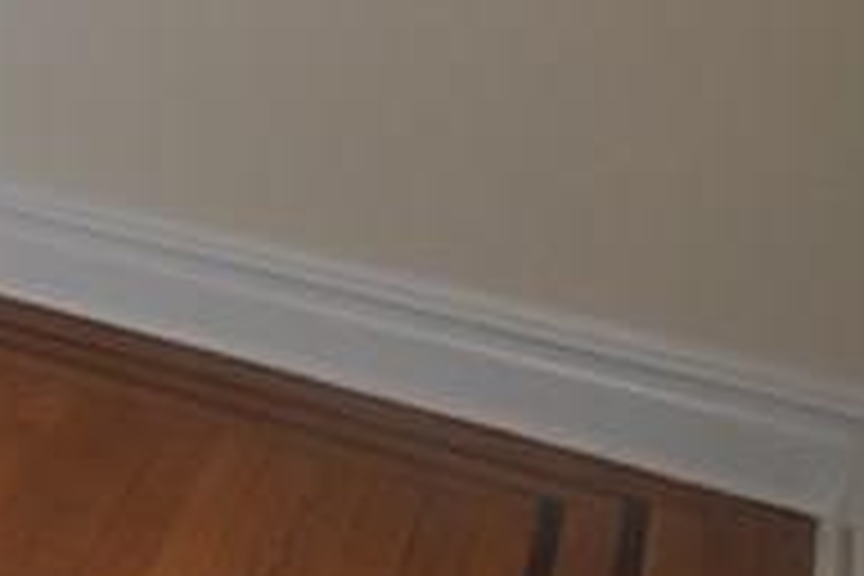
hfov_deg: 13.4
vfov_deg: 16.5
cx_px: -1422
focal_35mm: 80
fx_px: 1920
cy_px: -63
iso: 200
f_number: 6.3
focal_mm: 10
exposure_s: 1/200
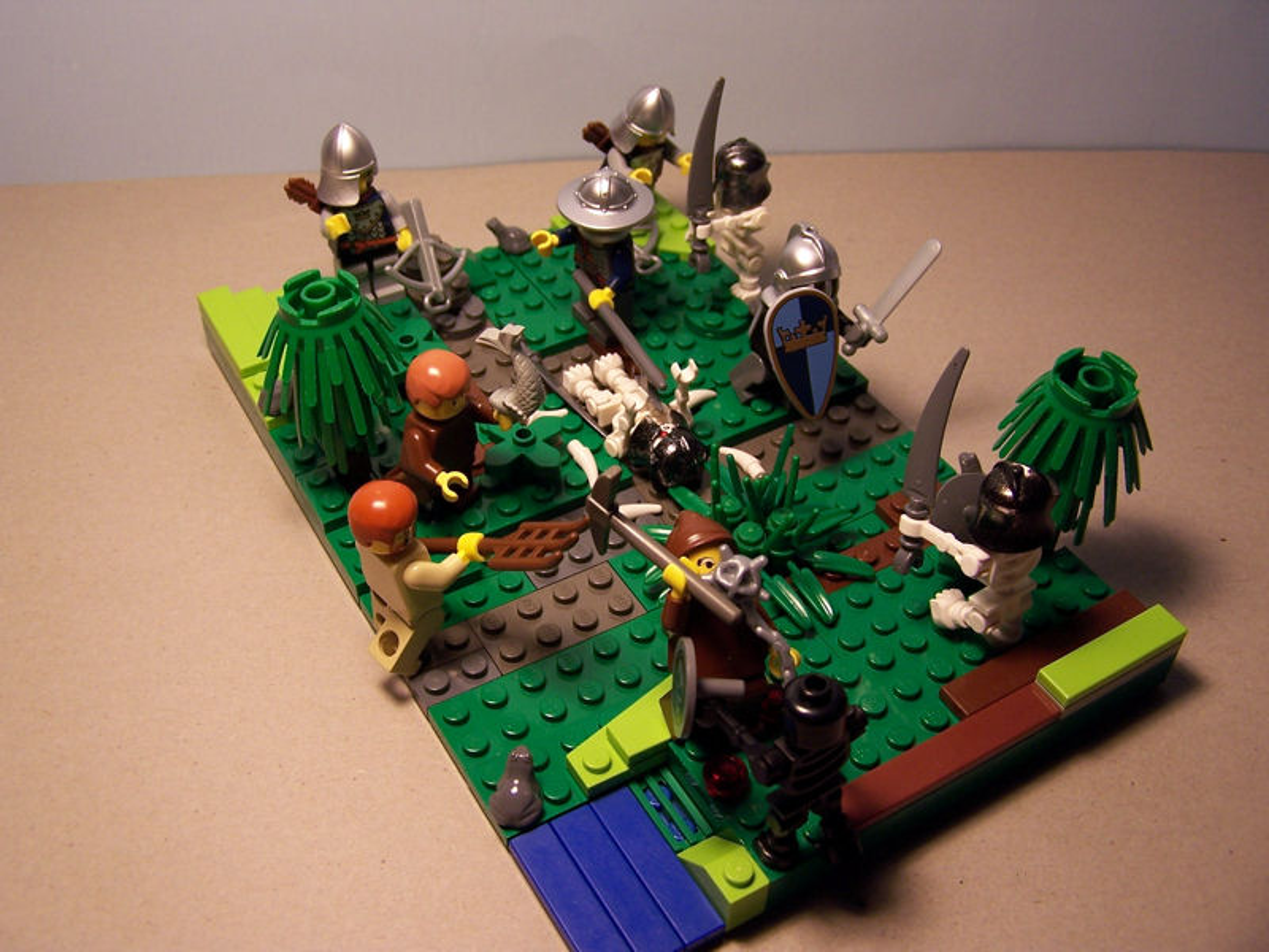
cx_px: 634
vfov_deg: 37.7
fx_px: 1393
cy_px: 476
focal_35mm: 38
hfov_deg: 49.0
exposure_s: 1/60
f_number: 2.8
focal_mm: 6.3
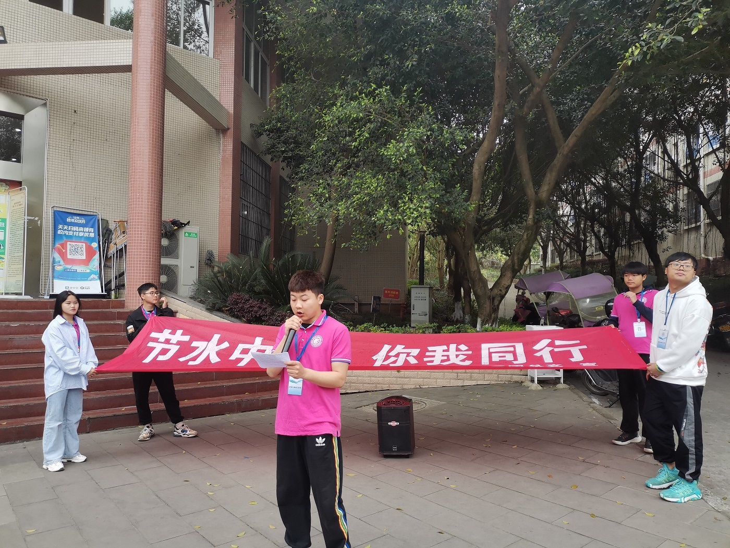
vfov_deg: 53.1
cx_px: 365
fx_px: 548
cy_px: 274
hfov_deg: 67.3
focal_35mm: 26
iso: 50
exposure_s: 1/213
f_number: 1.8
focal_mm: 4.75
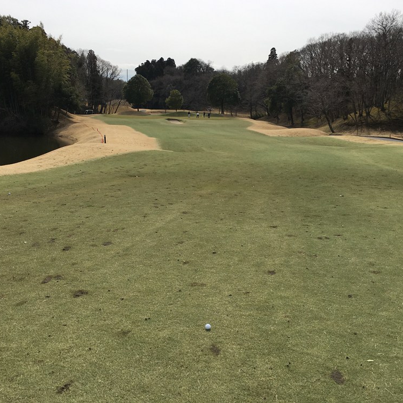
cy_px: 197
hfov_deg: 47.2
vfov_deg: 47.2
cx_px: 200
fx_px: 461
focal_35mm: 35
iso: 25
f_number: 2.2
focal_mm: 4.15
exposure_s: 1/2959
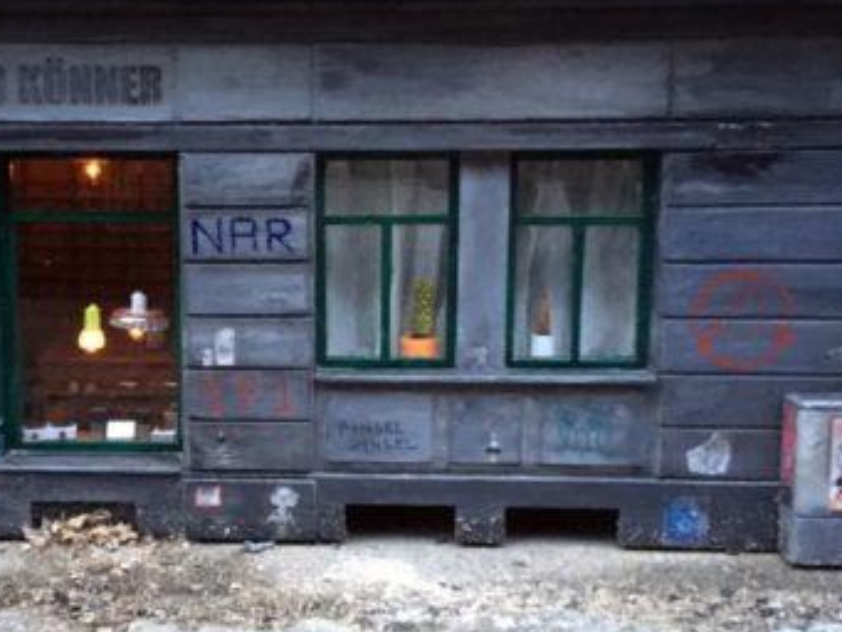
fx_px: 1241
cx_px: 274
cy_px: 328
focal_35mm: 51
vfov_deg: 28.6
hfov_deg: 37.0
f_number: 2.2
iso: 320
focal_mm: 4.15
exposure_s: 1/17
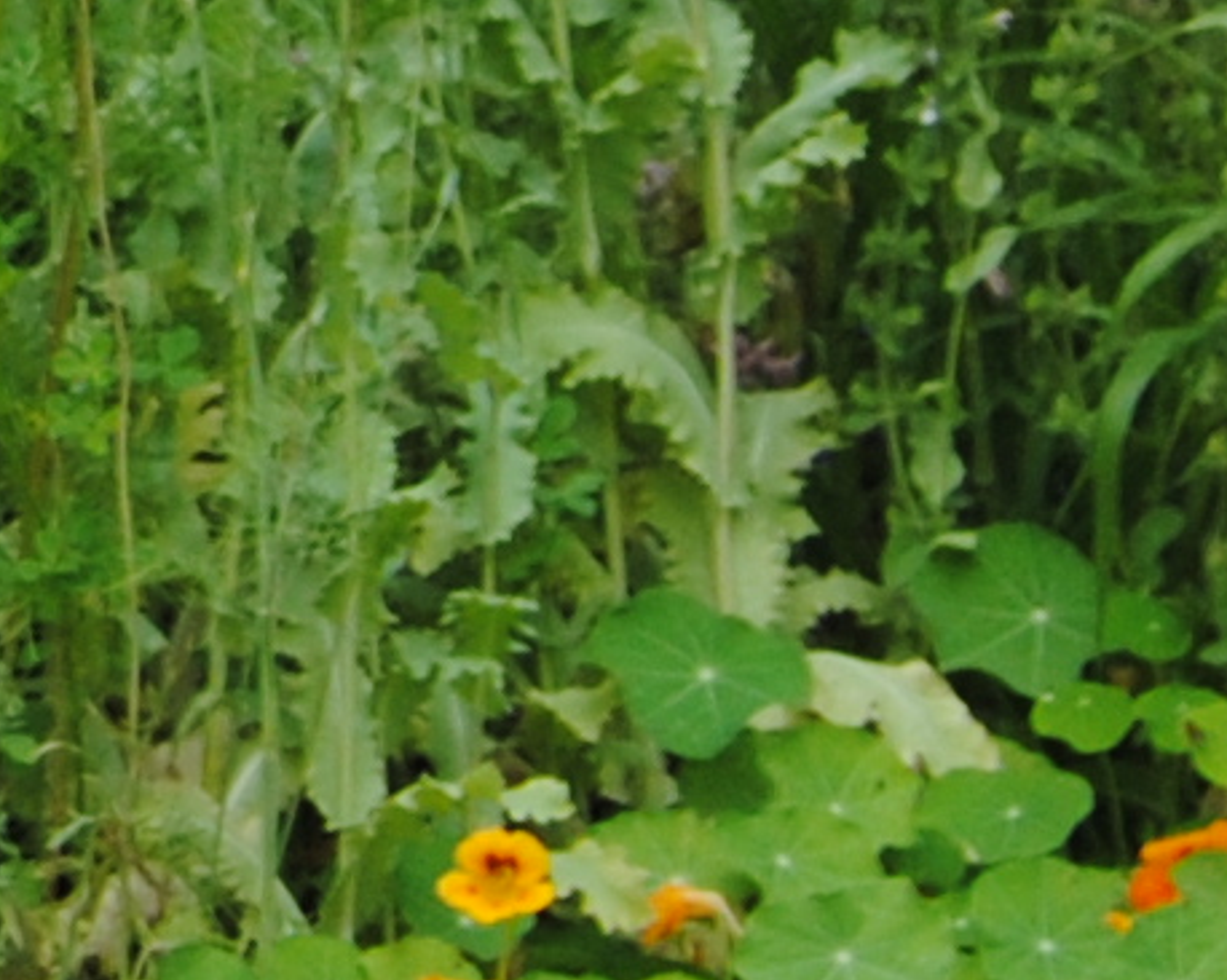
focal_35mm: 286
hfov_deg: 6.3
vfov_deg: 5.3
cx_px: -2291
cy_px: -1009
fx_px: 10382
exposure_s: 1/125
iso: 200
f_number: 5.6
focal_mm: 24
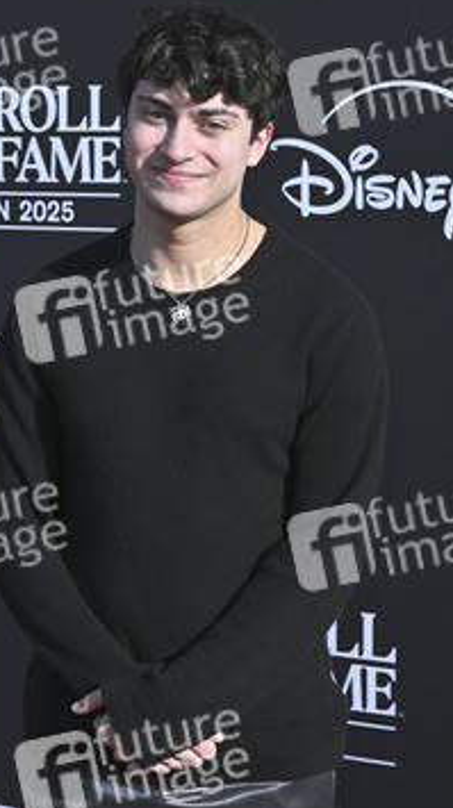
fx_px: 2098
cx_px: 198
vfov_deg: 21.8
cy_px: 423
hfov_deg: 12.3
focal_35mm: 98
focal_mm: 83
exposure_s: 1/320
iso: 160
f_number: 10
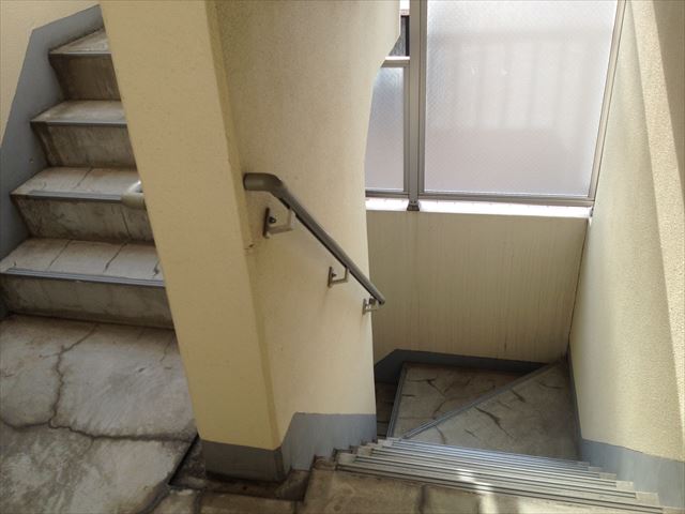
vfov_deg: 40.7
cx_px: 342
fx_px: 693
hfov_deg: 52.6
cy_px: 257
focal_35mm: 35
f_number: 2.4
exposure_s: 1/180
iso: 50
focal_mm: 4.28
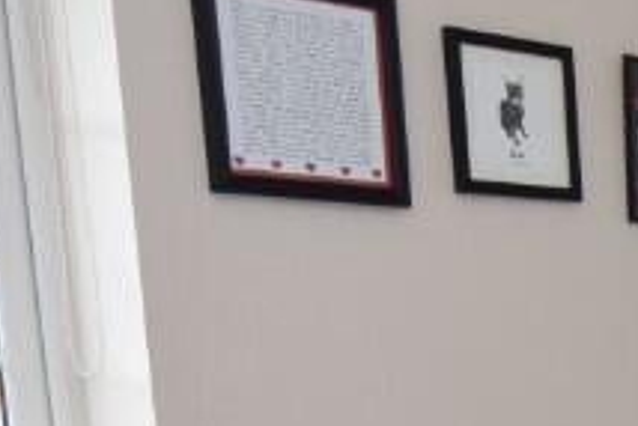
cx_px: 930
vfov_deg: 14.5
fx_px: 1525
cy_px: 700
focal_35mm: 86
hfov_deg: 20.5
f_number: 5
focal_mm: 12
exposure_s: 1/100
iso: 400
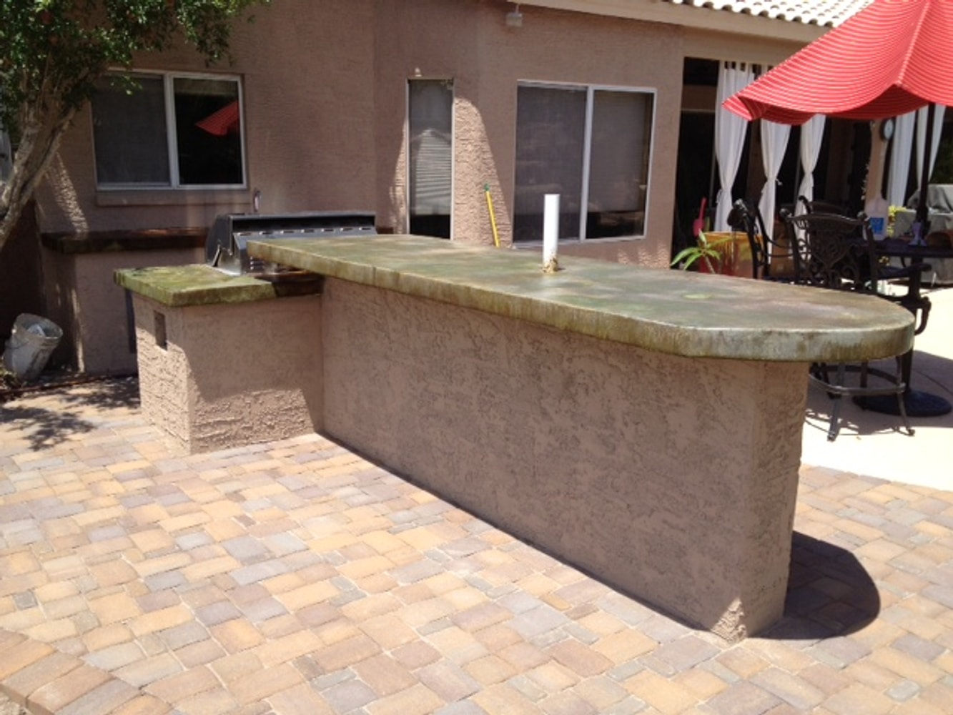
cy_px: 358
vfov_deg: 40.7
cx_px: 476
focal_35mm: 35
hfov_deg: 52.6
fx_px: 964
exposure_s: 1/1200
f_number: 2.4
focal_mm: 4.28
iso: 64
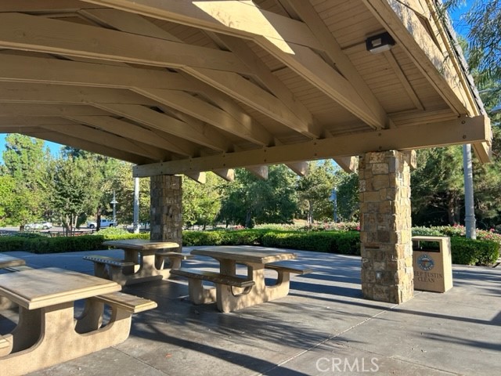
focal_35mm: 26
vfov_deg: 53.1
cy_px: 188
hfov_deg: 67.3
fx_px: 376
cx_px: 250
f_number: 1.5
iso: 50
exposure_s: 1/880
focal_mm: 5.7
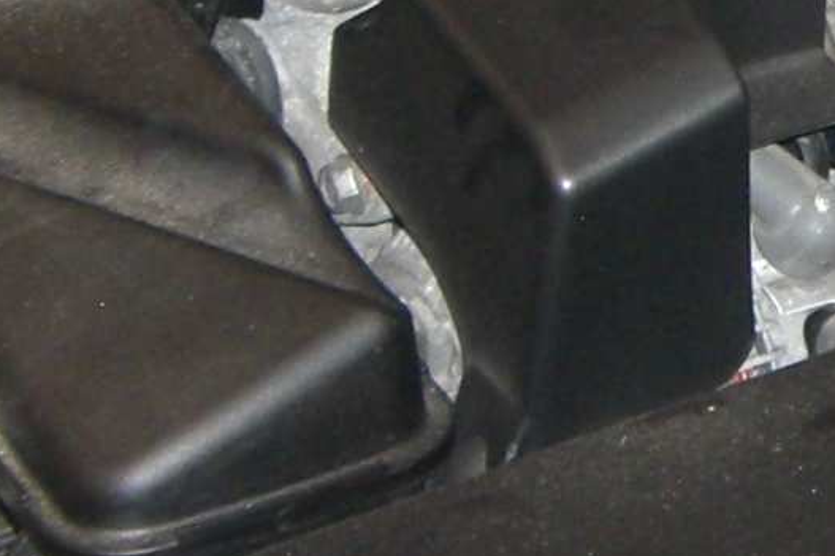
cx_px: 1131
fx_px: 4452
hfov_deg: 10.5
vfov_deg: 7.1
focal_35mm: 192
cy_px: -30
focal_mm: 6.2
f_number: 2.7
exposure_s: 1/60
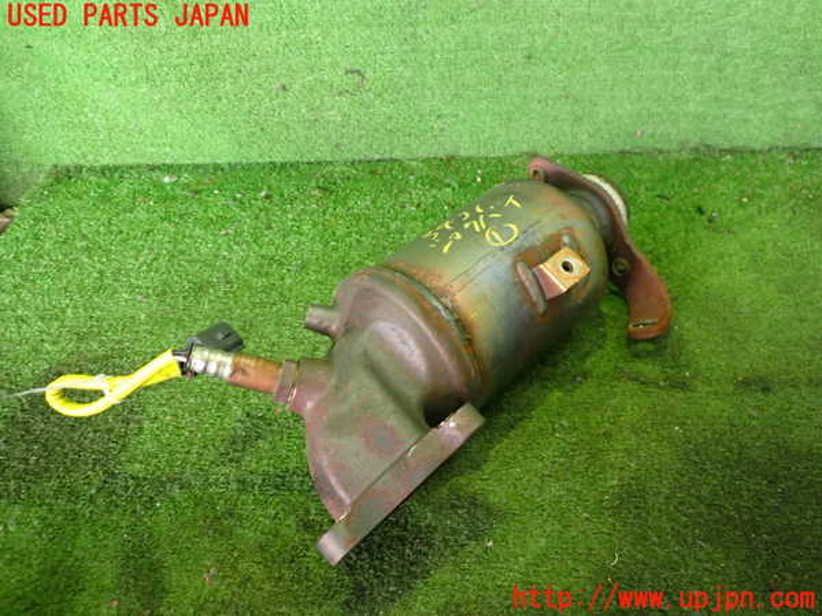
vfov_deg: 46.8
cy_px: 308
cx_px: 411
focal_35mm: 30
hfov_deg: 60.0
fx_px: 712
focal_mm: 5.4
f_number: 2.3
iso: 400
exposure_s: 1/30
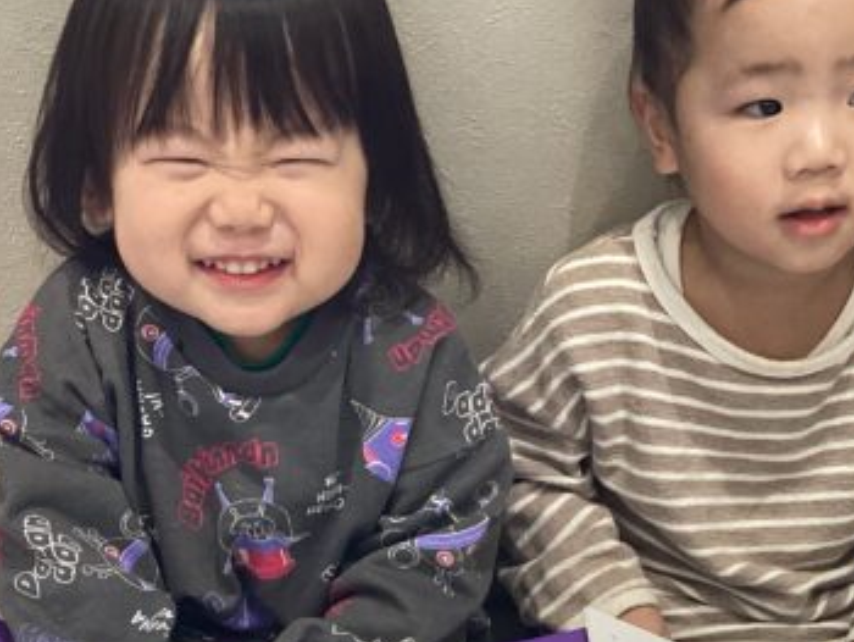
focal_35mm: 68
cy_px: 559
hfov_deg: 28.5
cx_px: 417
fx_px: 1679
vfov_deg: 21.2
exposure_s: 1/60
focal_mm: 3.3
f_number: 2.4
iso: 125
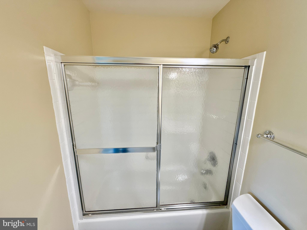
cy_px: 115
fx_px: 124
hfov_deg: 102.1
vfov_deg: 85.7
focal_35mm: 14
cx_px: 154
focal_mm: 2.22
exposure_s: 1/120
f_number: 2.2
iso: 160
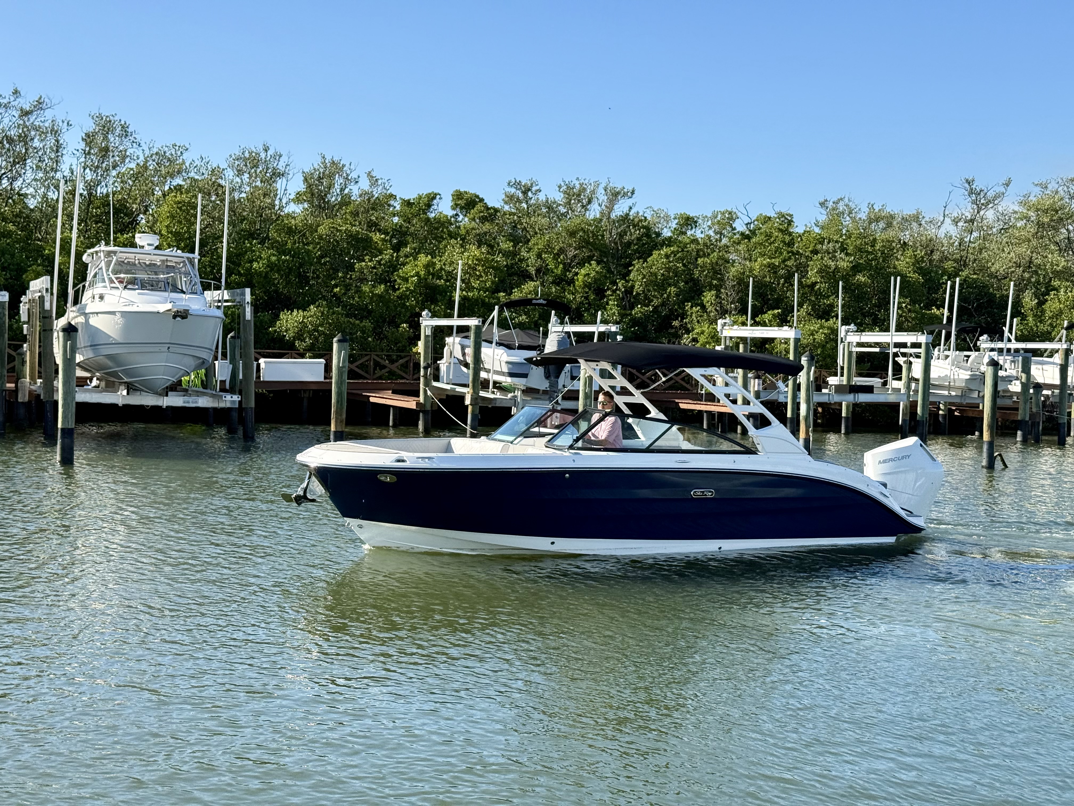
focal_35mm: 48
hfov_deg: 39.7
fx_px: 1489
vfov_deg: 30.3
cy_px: 403
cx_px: 537
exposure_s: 1/3226
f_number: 1.78
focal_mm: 6.76
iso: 64
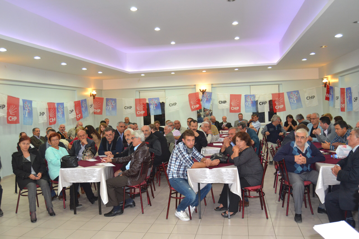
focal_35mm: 30
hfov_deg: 61.9
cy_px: 120
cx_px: 180
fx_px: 299
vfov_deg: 43.6
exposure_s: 1/60
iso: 1250
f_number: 3.5
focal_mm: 20
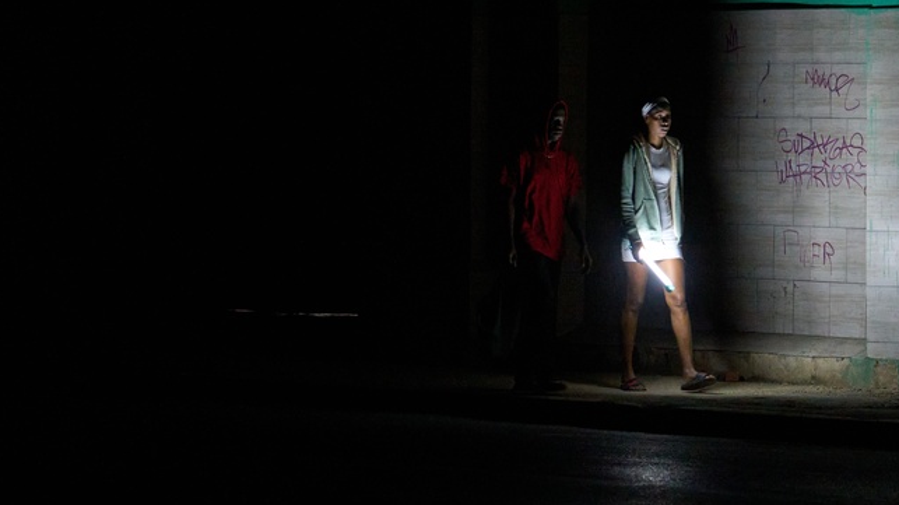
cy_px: 181
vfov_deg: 6.0
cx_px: 696
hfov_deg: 10.6
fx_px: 4813
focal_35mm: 202
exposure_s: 1/160
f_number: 2.8
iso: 3200
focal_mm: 81
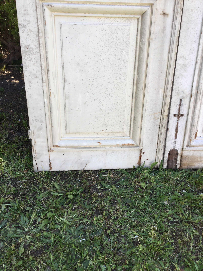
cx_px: 102
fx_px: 242
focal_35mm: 31
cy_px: 136
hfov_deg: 45.4
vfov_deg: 58.4
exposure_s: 1/129
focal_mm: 3.3
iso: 25
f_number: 2.4
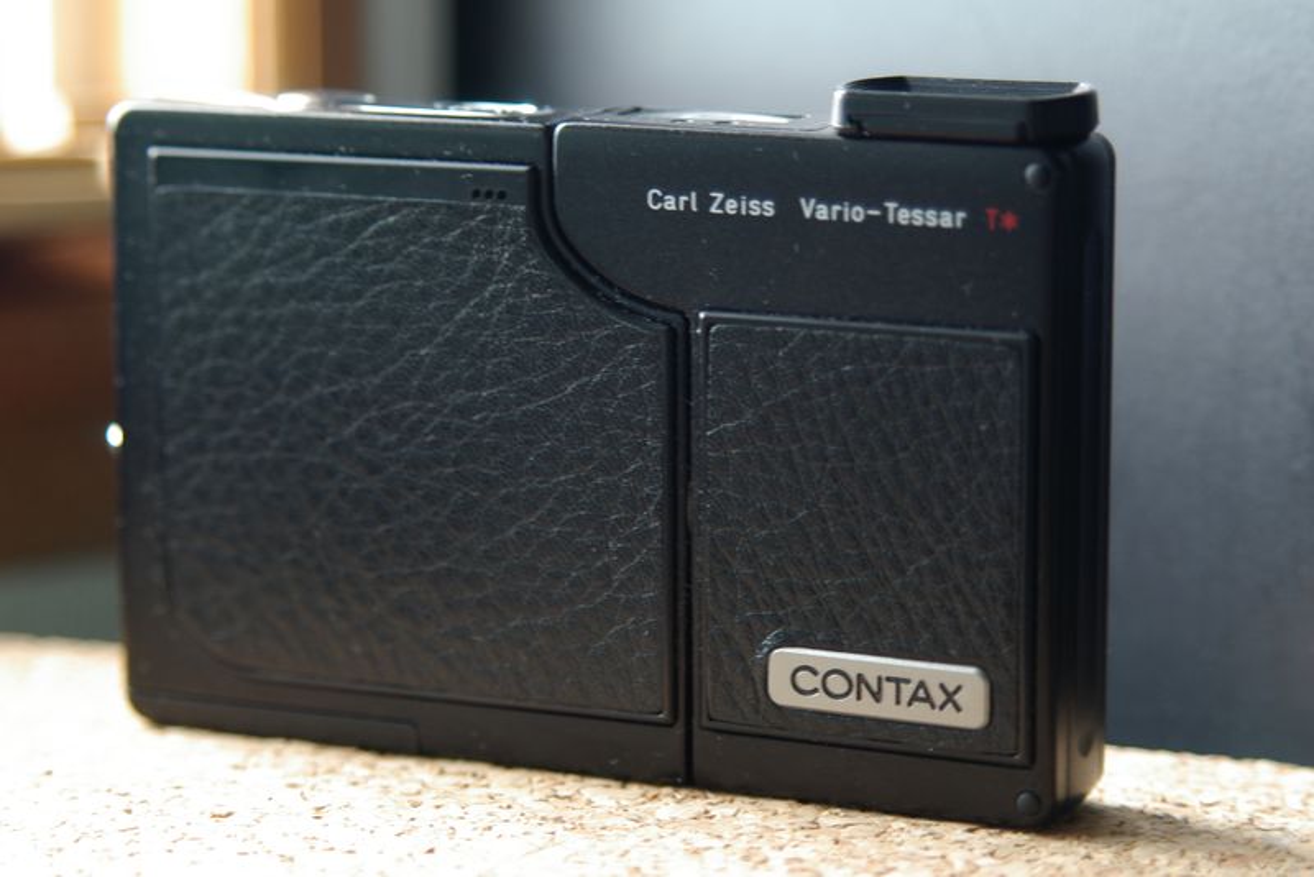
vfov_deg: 10.8
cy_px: 438
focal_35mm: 128
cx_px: 657
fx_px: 4655
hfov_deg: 16.1
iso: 200
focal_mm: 85
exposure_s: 1/8
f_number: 4.5
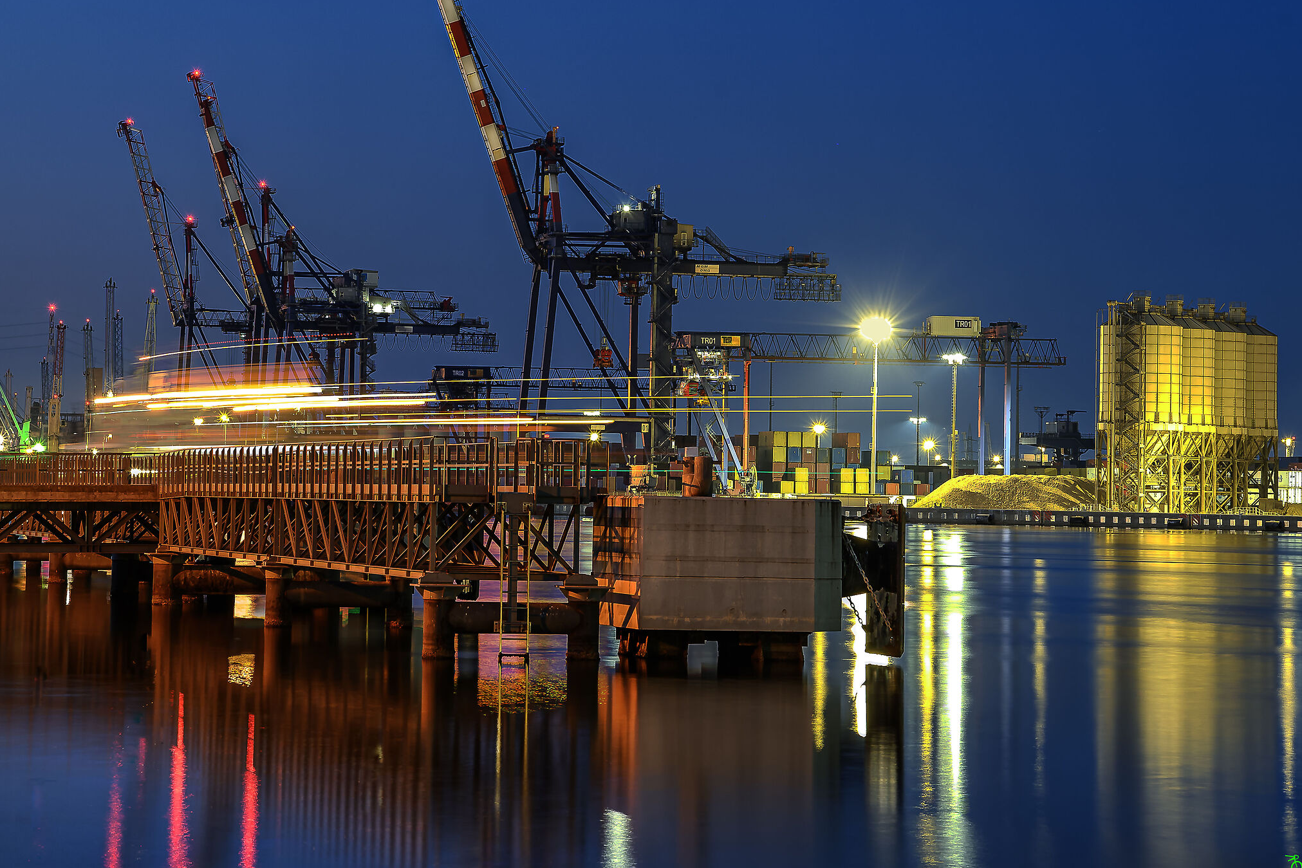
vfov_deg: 11.3
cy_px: 389
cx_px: 597
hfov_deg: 16.9
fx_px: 4376
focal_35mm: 121
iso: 125
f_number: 8
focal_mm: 102
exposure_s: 20
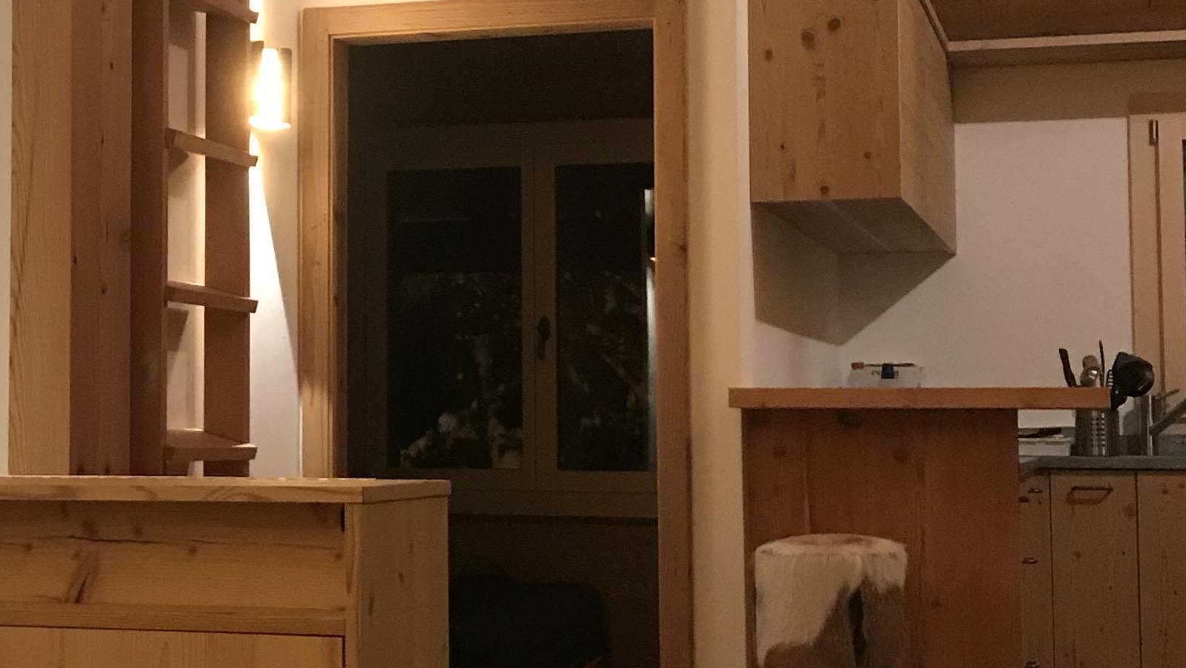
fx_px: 2422
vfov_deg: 15.7
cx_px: 213
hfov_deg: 26.9
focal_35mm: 77
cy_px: 254
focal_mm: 3.99
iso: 80
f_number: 1.8
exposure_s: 1/8
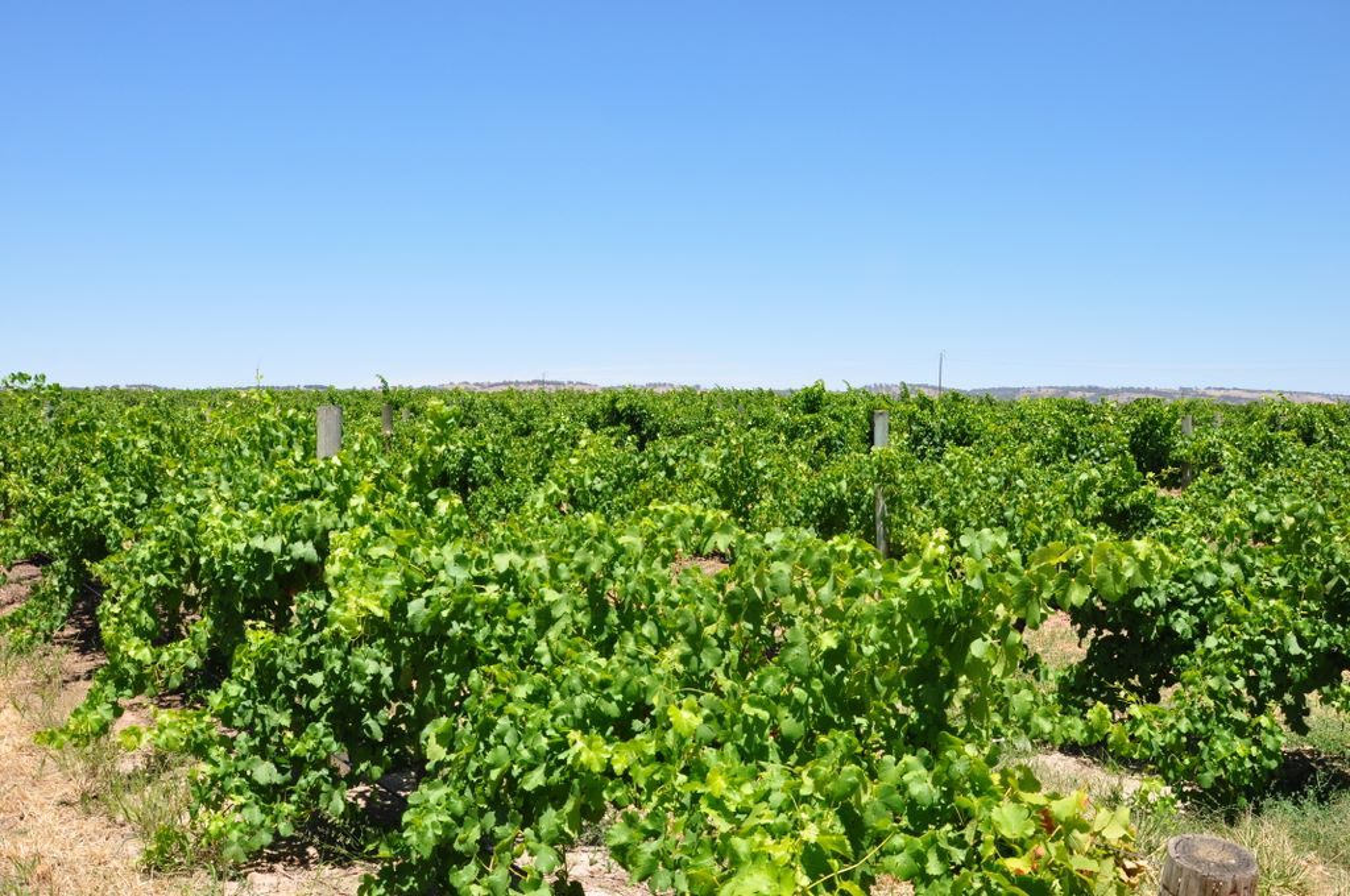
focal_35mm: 32
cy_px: 448
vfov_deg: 41.6
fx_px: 1180
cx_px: 675
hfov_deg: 59.6
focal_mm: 21
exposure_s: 1/250
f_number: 10
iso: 200
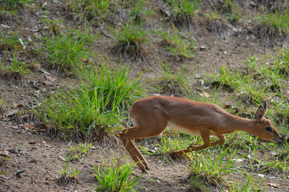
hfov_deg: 5.5
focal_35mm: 375
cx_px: 144
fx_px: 3004
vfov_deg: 3.7
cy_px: 96
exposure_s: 1/1000
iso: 800
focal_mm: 250
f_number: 5
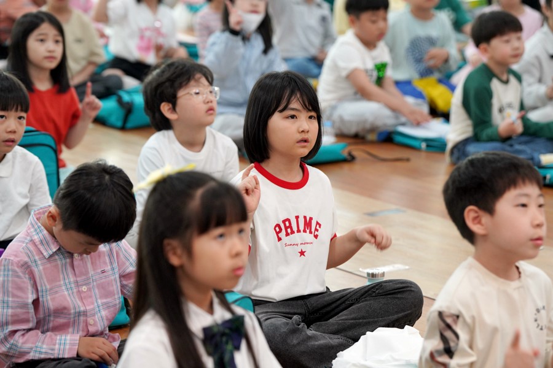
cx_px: 276
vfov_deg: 10.8
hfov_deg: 16.1
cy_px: 184
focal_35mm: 127
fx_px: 1951
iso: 1250
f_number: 4
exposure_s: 1/160
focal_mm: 127
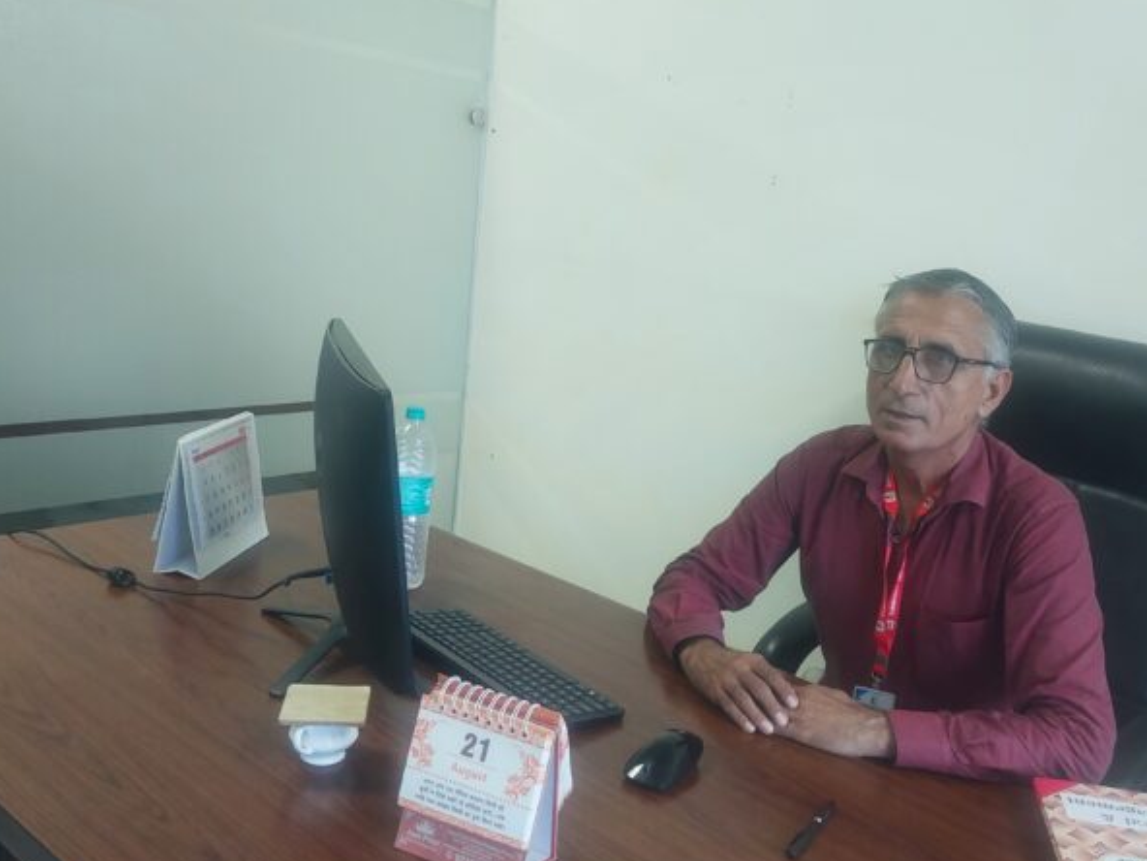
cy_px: 472
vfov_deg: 37.7
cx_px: 686
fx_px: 1259
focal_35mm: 38
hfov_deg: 48.7
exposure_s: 1/50
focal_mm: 4.6
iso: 160
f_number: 1.8
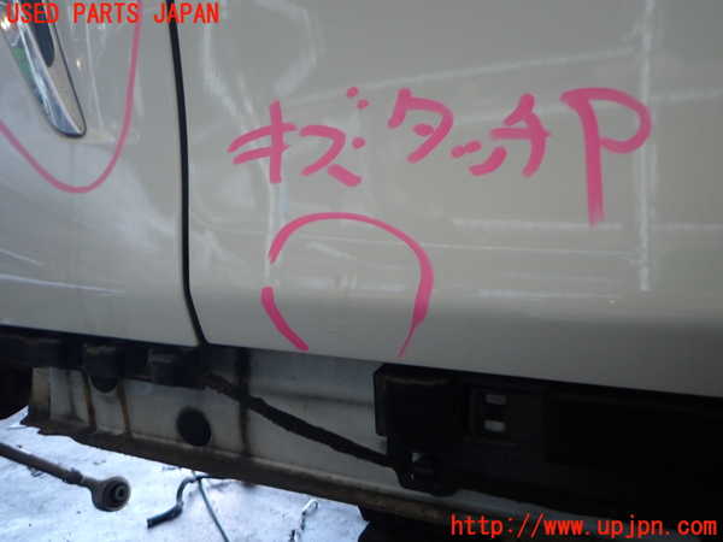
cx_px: 362
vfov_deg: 54.9
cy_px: 271
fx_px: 522
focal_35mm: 25
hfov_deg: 69.4
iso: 200
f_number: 2
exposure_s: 1/80
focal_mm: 4.5
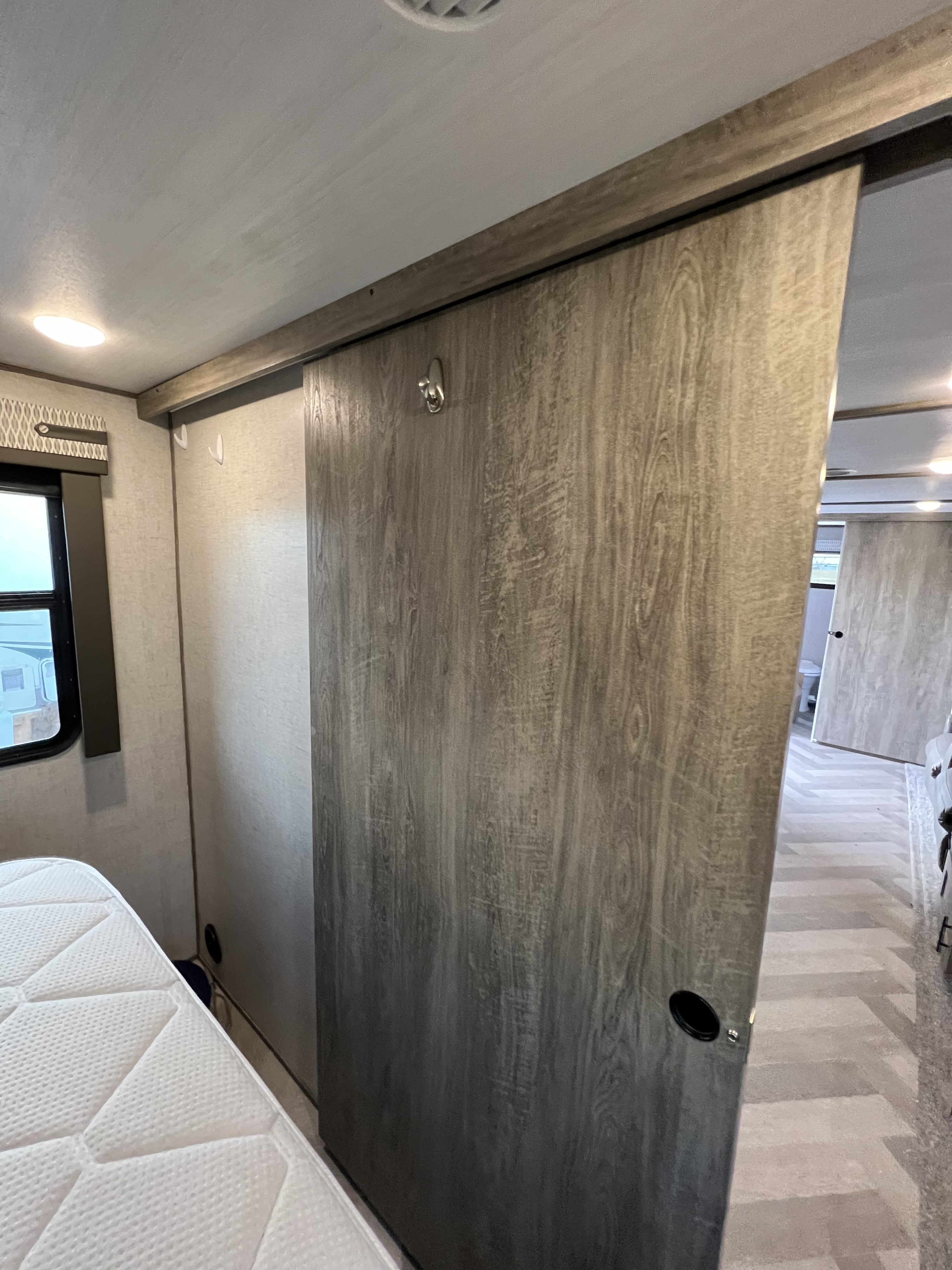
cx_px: 476
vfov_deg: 106.2
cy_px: 635
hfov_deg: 89.9
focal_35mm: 13
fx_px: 477
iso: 400
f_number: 1.8
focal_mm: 1.57
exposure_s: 1/60
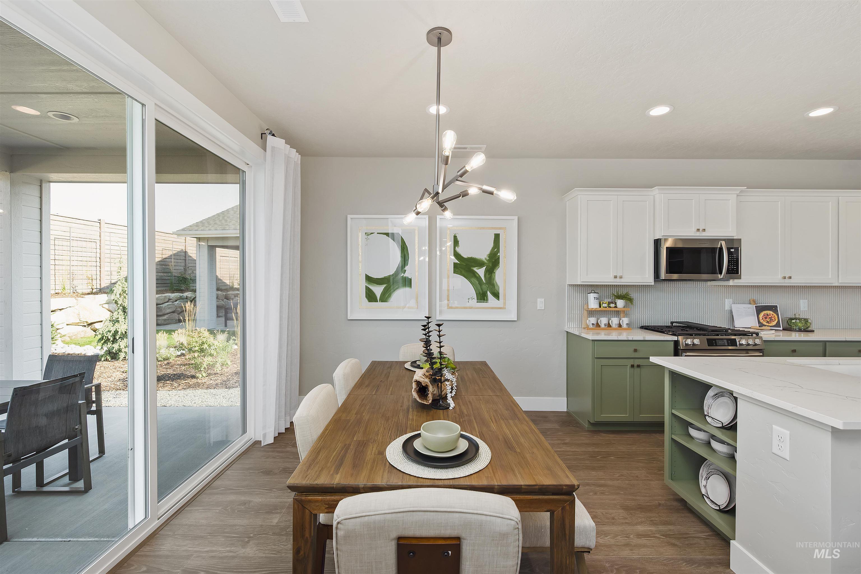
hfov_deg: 100.4
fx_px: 359
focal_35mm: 15
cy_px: 287
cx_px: 430
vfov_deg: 77.4
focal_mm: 15
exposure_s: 1/3
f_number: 6.3
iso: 320
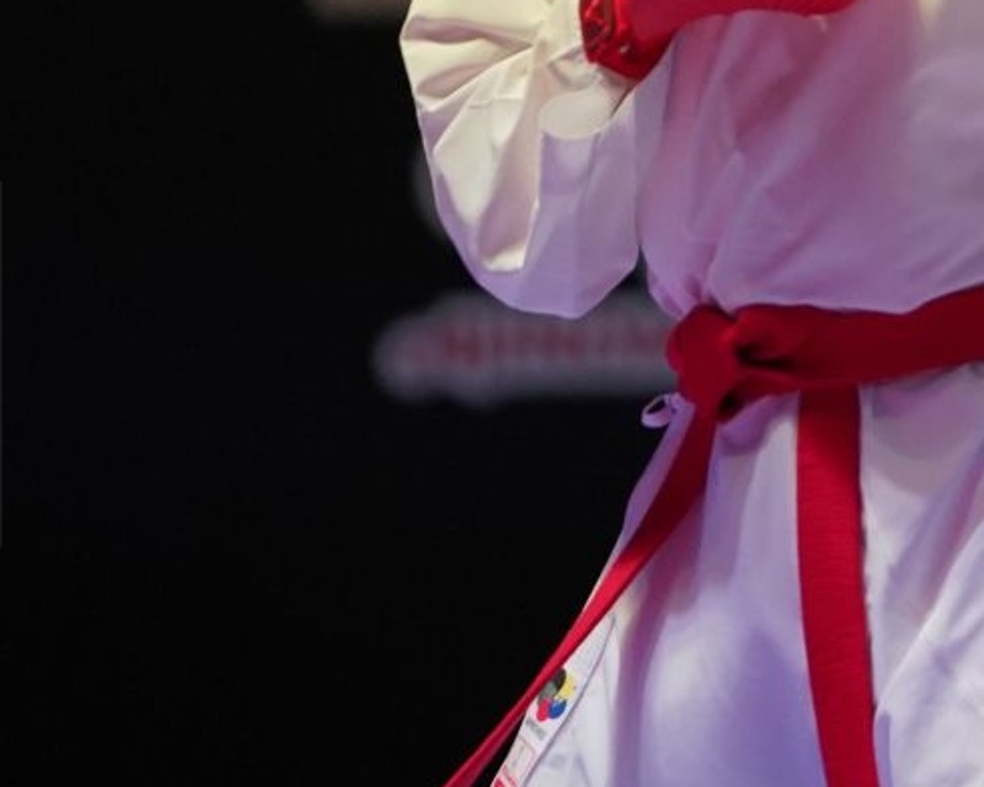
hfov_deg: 2.8
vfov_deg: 2.3
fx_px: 19774
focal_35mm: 679
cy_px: -349
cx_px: 1175
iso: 2500
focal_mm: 197
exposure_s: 1/1000
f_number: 2.8
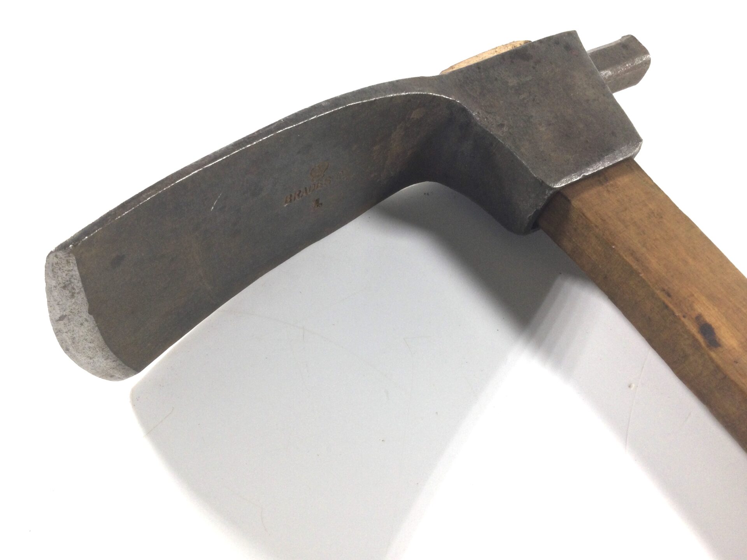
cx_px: 374
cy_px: 280
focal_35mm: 31
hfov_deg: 58.4
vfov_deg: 45.4
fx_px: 669
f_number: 2.4
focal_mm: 3.3
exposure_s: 1/50
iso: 25
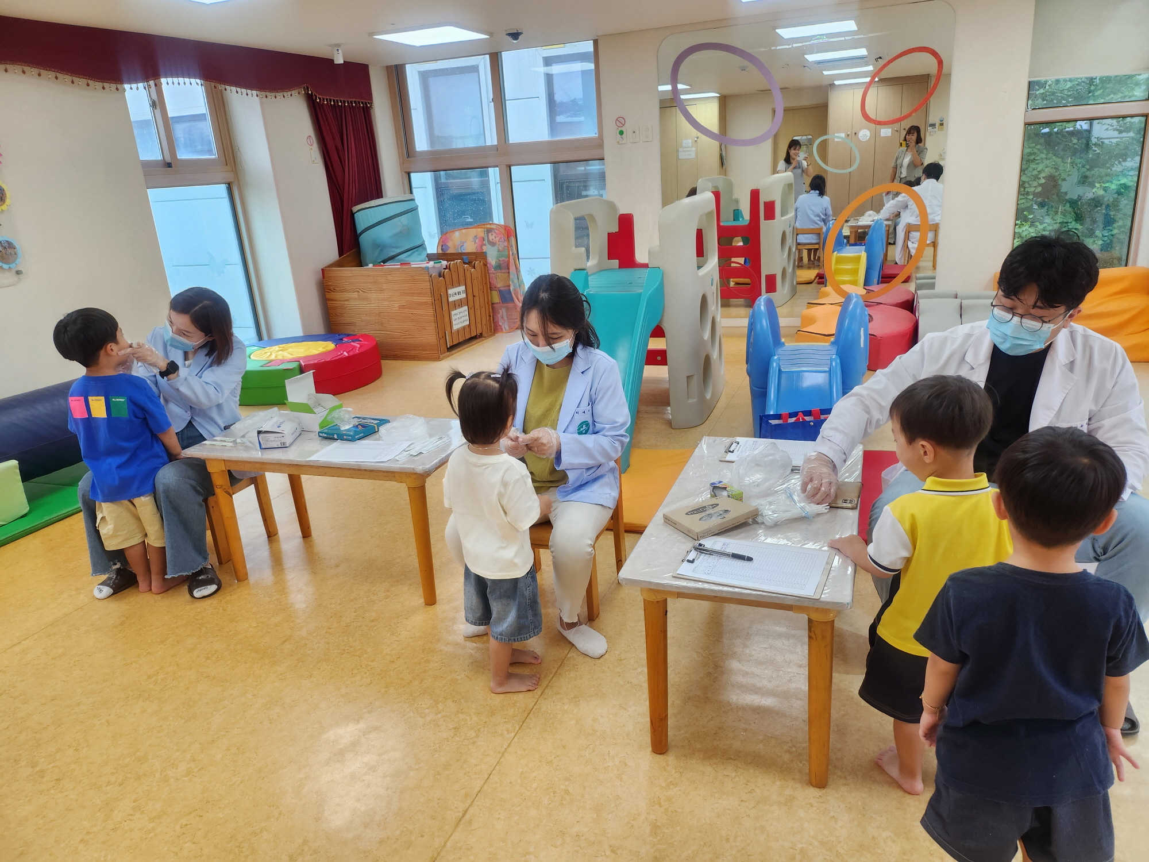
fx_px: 797
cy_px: 431
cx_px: 574
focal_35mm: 24
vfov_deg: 56.8
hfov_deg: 71.6
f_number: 1.8
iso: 100
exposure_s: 1/120
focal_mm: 5
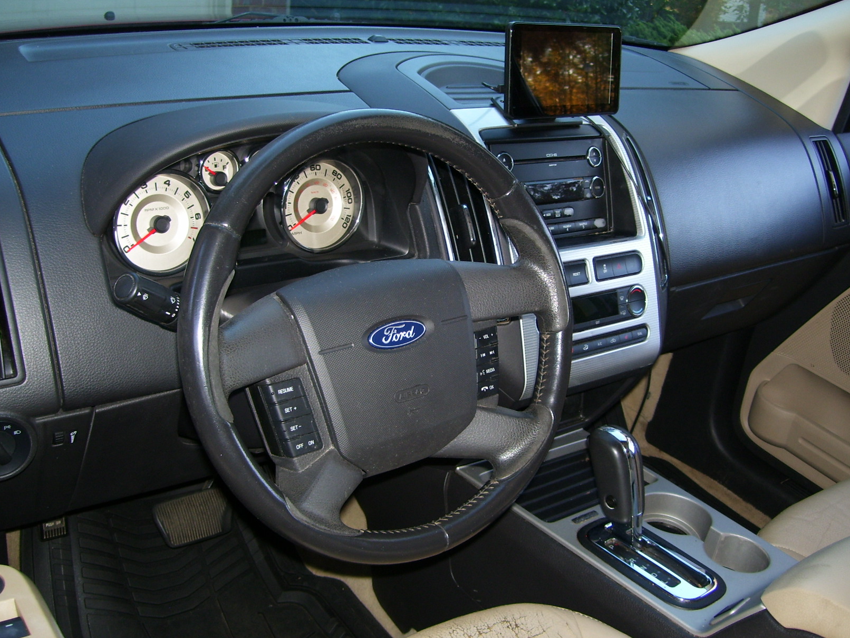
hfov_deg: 49.0
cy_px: 313
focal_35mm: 38
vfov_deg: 37.7
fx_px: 933
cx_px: 429
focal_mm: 6
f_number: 2.7
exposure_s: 1/60
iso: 80
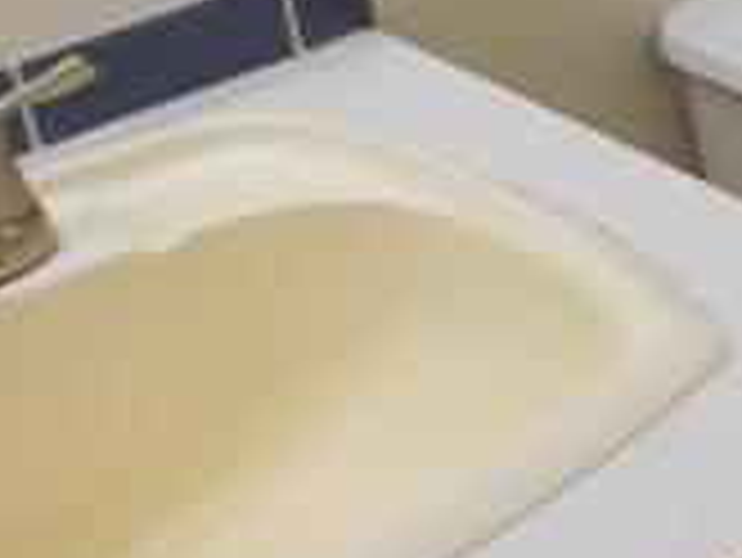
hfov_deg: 17.4
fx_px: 2167
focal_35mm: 101
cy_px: 180
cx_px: 1138
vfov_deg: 14.6
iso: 80
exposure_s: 1/30
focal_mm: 4.6
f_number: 3.2
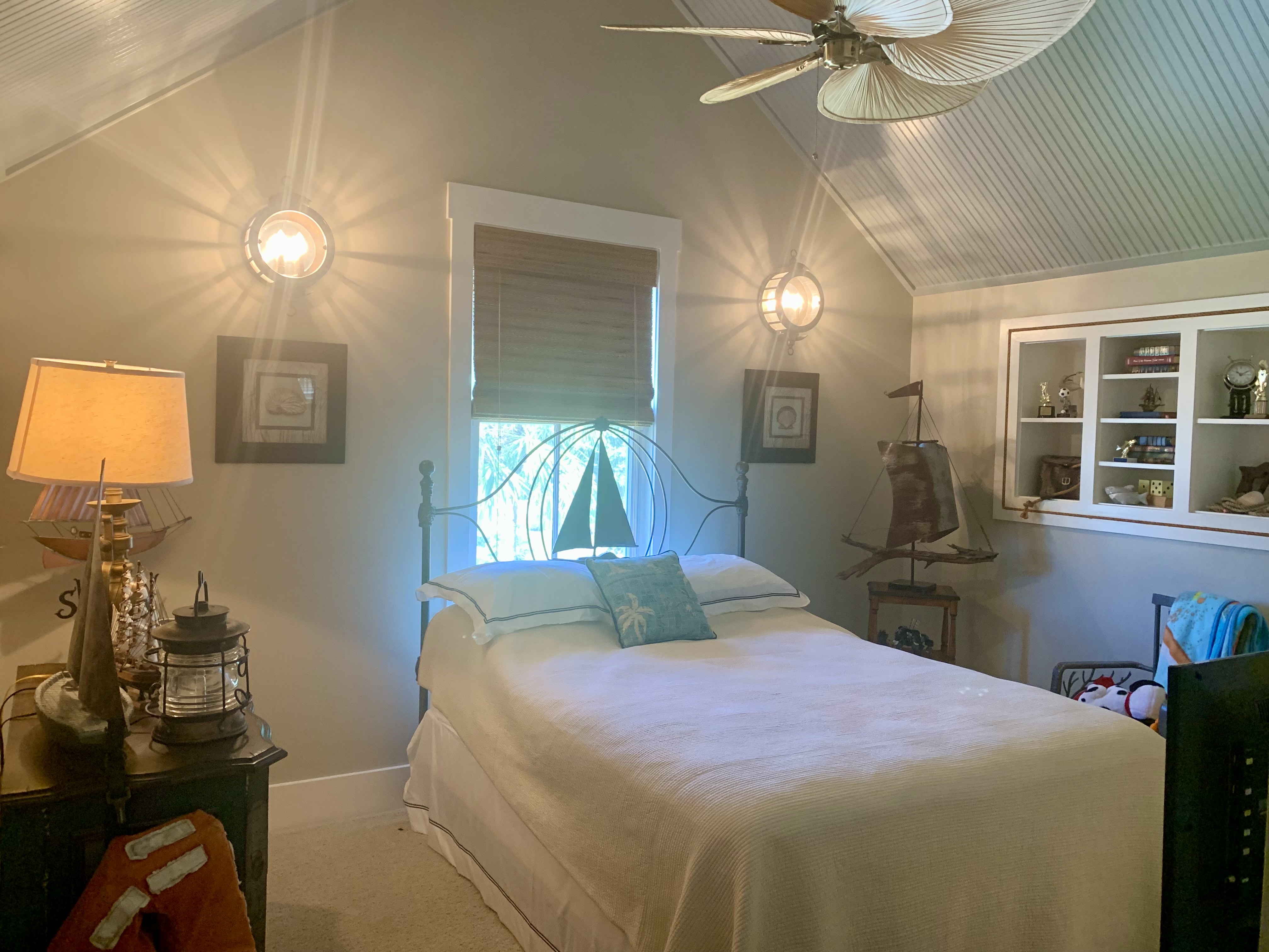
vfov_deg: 53.1
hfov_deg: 67.3
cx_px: 634
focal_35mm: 26
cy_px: 476
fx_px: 953
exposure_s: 1/60
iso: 160
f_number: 1.8
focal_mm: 4.25
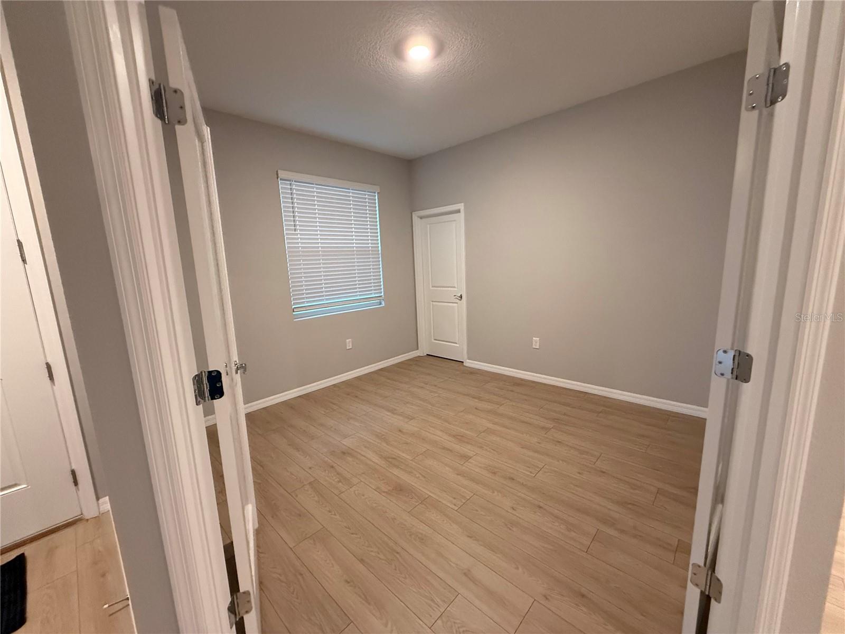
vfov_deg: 85.7
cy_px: 317
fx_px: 342
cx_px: 422
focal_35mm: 14
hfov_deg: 102.1
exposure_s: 1/60
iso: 640
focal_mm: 2.22
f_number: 2.2
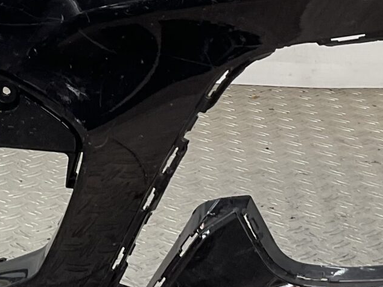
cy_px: -80
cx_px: 1
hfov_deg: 16.5
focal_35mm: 117
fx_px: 1294
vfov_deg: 12.3
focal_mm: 3
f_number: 1.8
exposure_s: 1/112
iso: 16
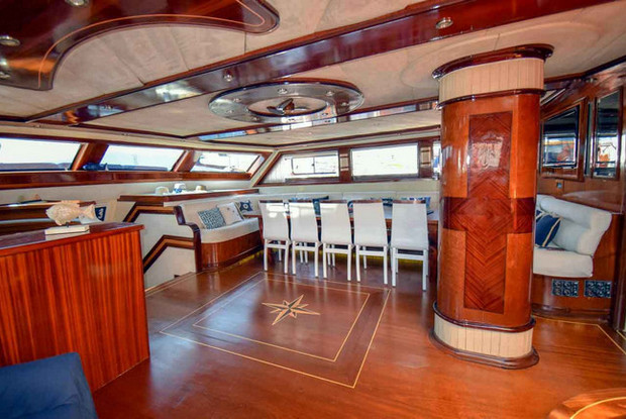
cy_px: 210
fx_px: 261
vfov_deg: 77.5
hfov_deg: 100.3
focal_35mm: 15
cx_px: 313
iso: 800
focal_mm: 10
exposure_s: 1/100
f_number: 5
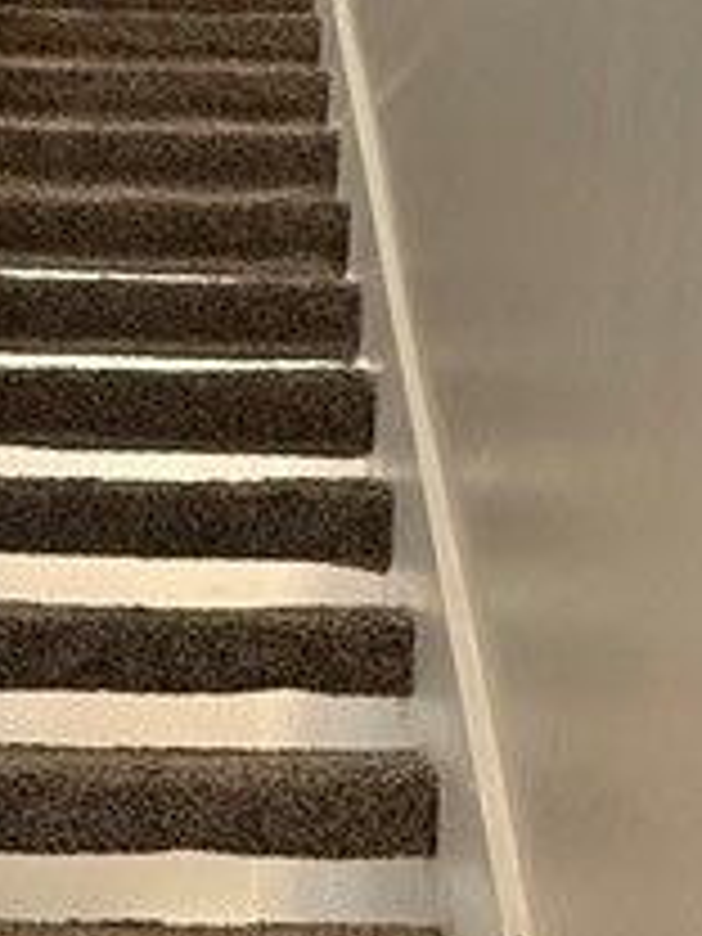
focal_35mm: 69
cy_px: 788
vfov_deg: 27.4
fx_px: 1866
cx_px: 104
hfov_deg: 21.0
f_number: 2.2
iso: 500
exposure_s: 1/60
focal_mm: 2.22
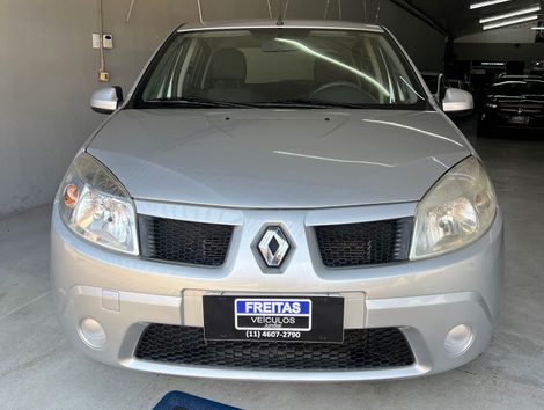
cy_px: 205
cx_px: 272
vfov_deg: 53.2
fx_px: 409
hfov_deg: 67.2
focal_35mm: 26
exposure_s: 1/345
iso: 50
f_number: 1.5
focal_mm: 5.7
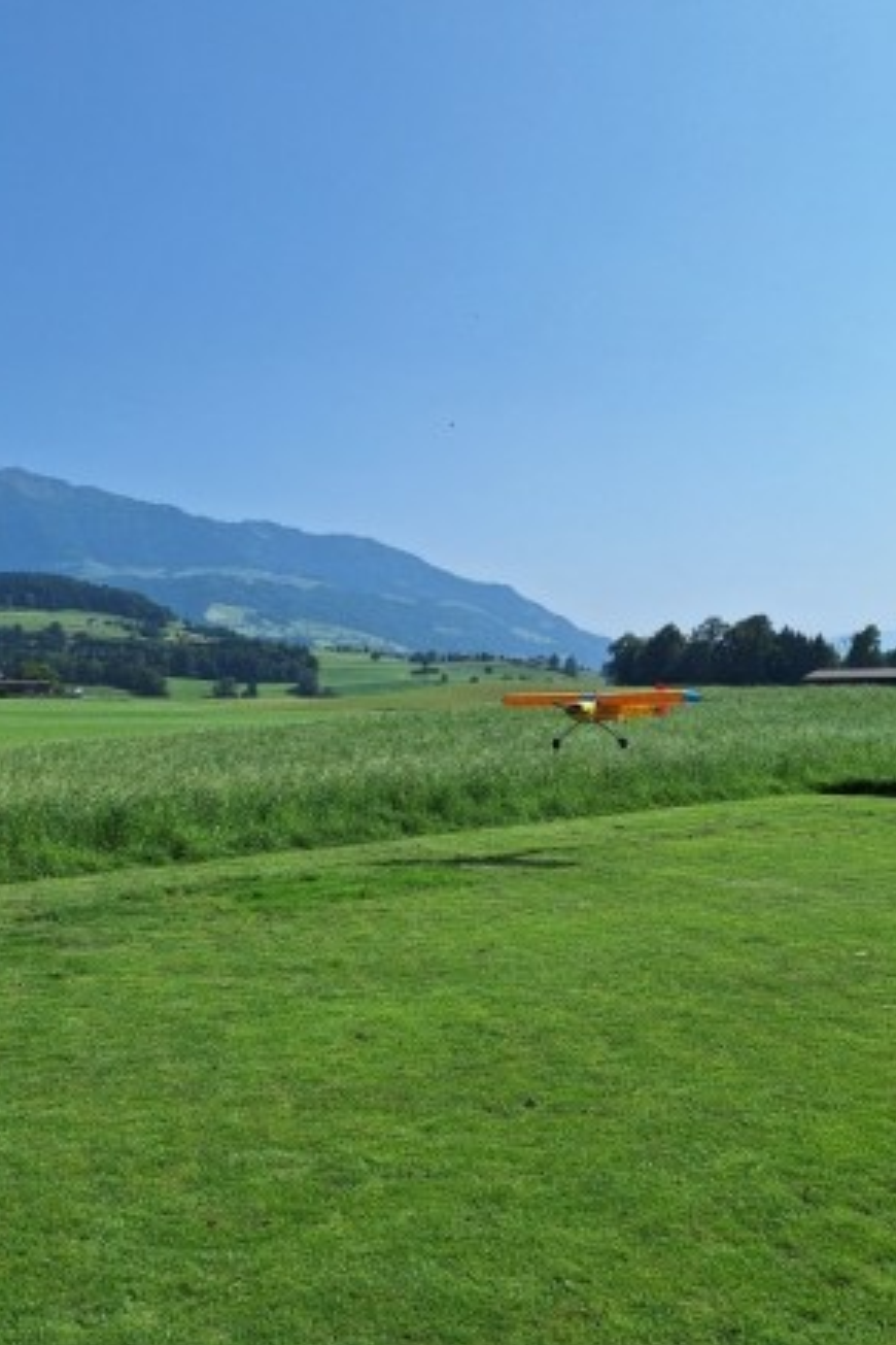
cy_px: 690
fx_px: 1232
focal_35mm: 33
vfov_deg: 57.2
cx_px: 491
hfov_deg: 39.9
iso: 40
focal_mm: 5.54
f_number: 1.8
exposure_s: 1/5076
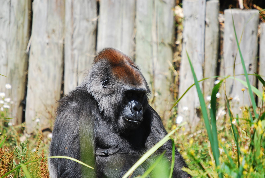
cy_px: 89
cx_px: 132
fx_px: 5527
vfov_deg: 1.8
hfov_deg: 2.7
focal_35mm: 750
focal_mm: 500
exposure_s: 1/250
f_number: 6.3
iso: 160
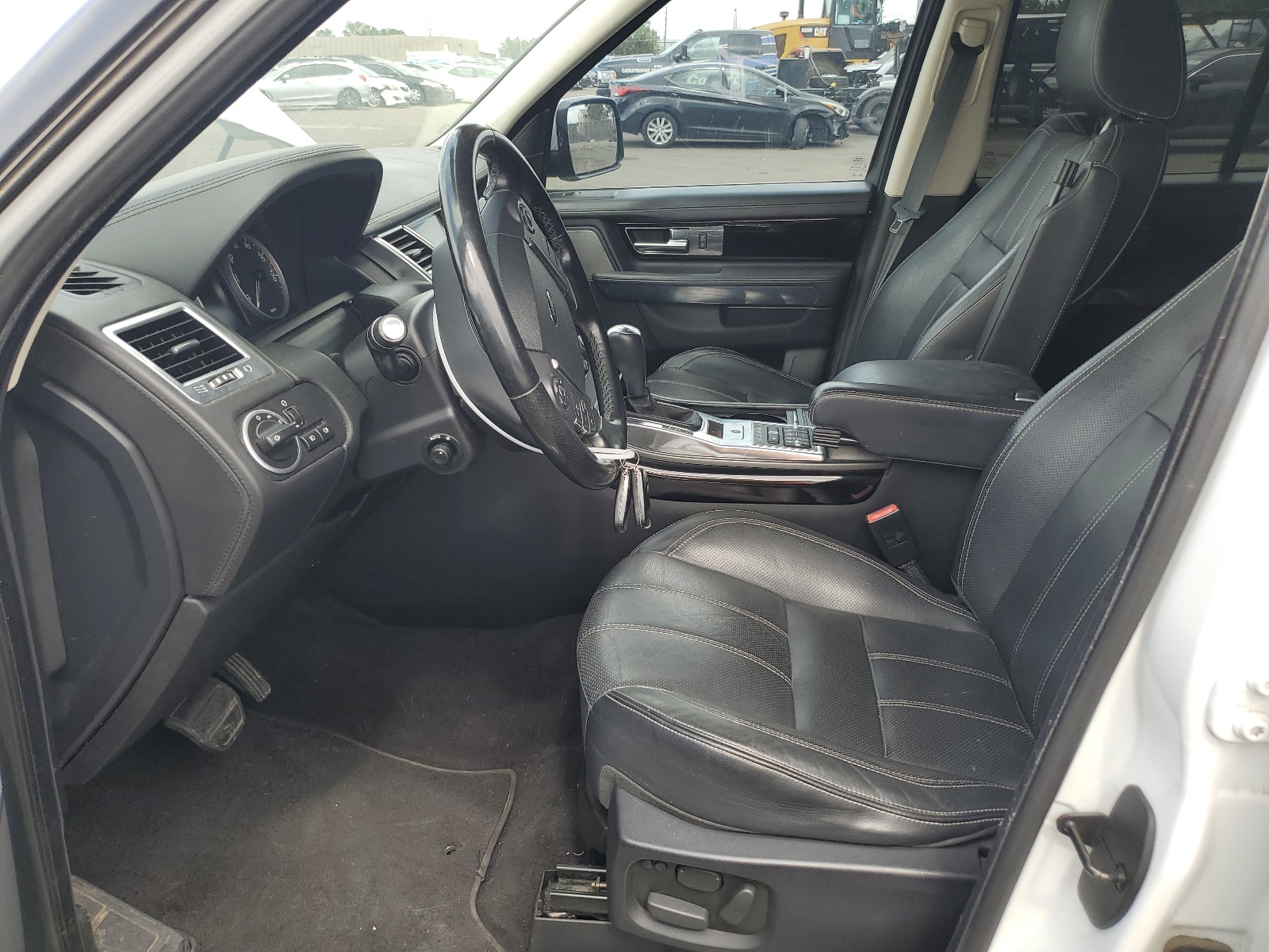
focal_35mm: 26
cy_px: 476
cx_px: 634
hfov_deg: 67.3
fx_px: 953
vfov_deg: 53.1
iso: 50
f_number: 1.5
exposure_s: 1/370
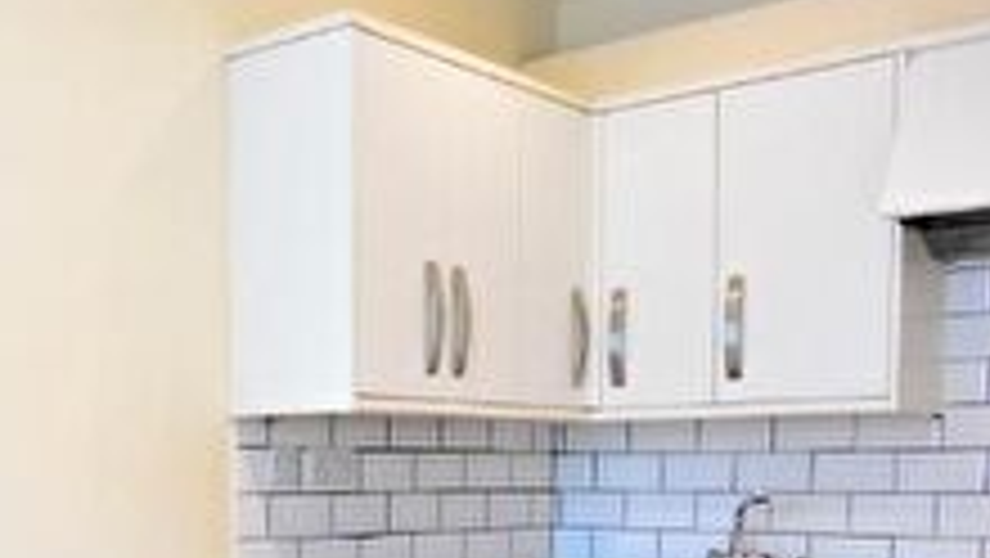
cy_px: 592
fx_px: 1313
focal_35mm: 50
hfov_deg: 40.4
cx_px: 270
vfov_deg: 22.8
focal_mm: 10
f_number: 3.5
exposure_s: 1/15
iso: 280
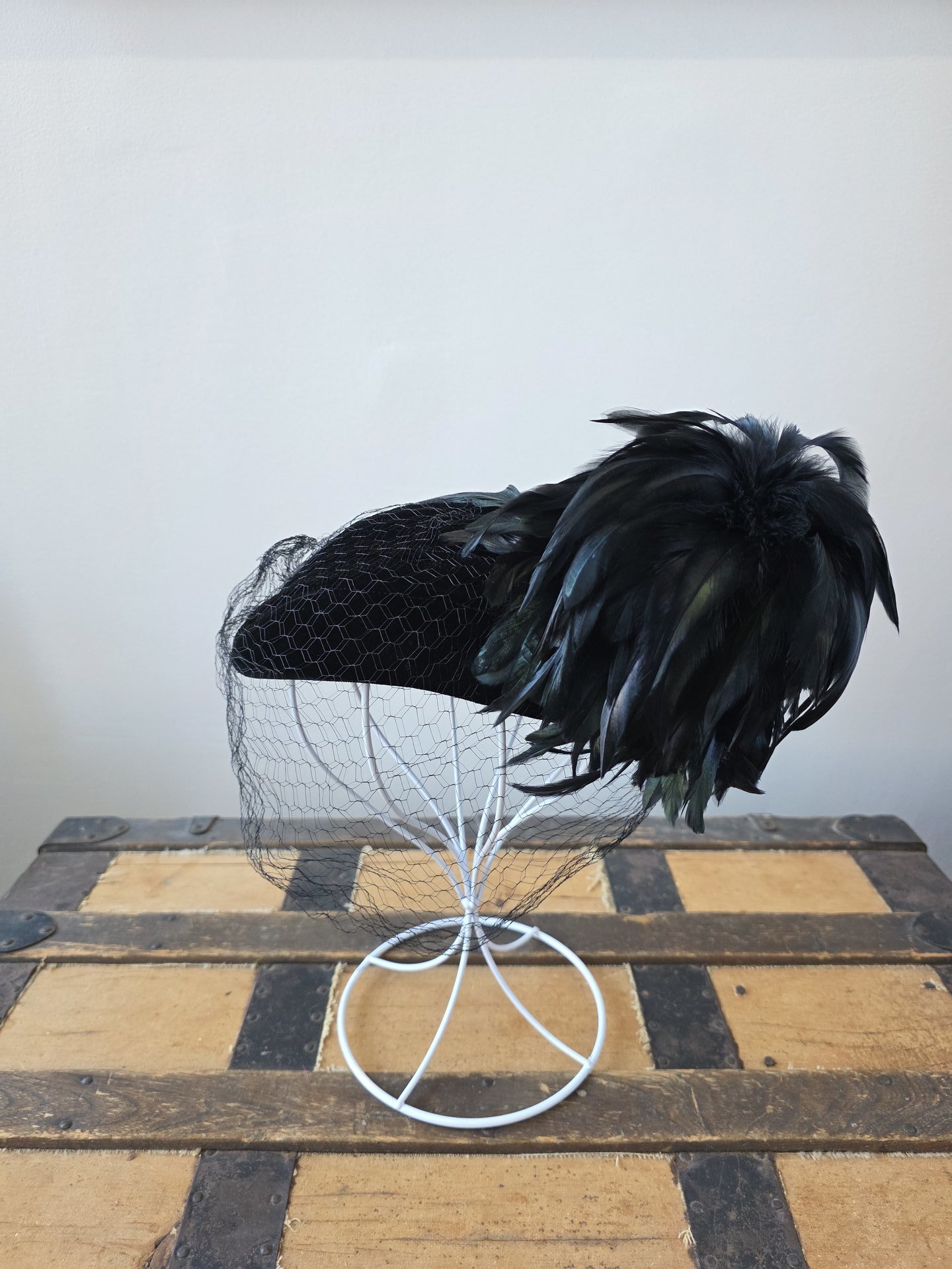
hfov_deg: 58.9
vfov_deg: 73.9
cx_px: 476
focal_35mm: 23
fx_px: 843
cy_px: 634
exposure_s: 1/120
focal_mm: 6.3
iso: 320
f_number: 1.7
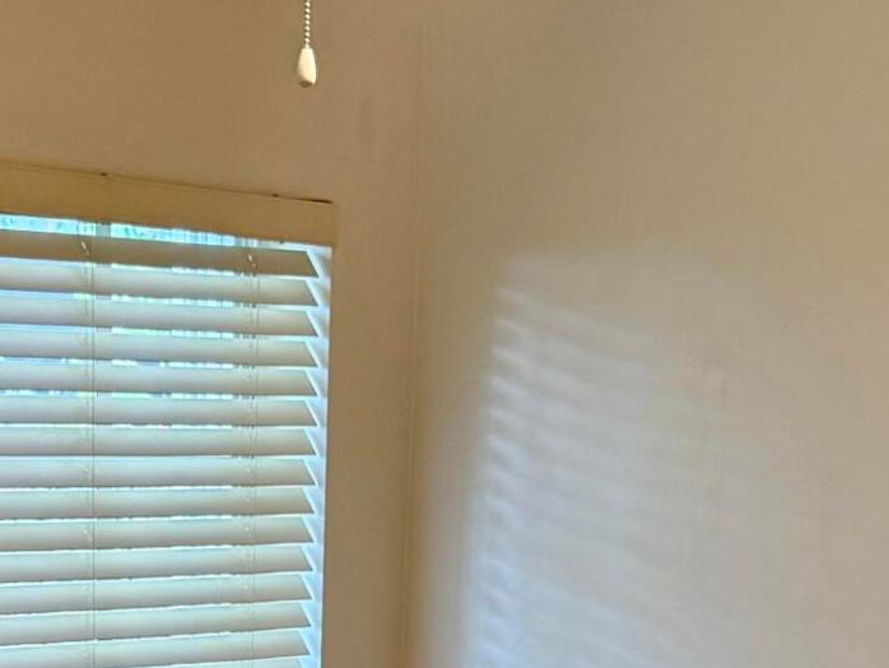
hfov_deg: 19.8
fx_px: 2543
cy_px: 1110
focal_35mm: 99
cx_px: 316
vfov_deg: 13.7
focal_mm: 6.76
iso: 200
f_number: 1.78
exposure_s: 1/60
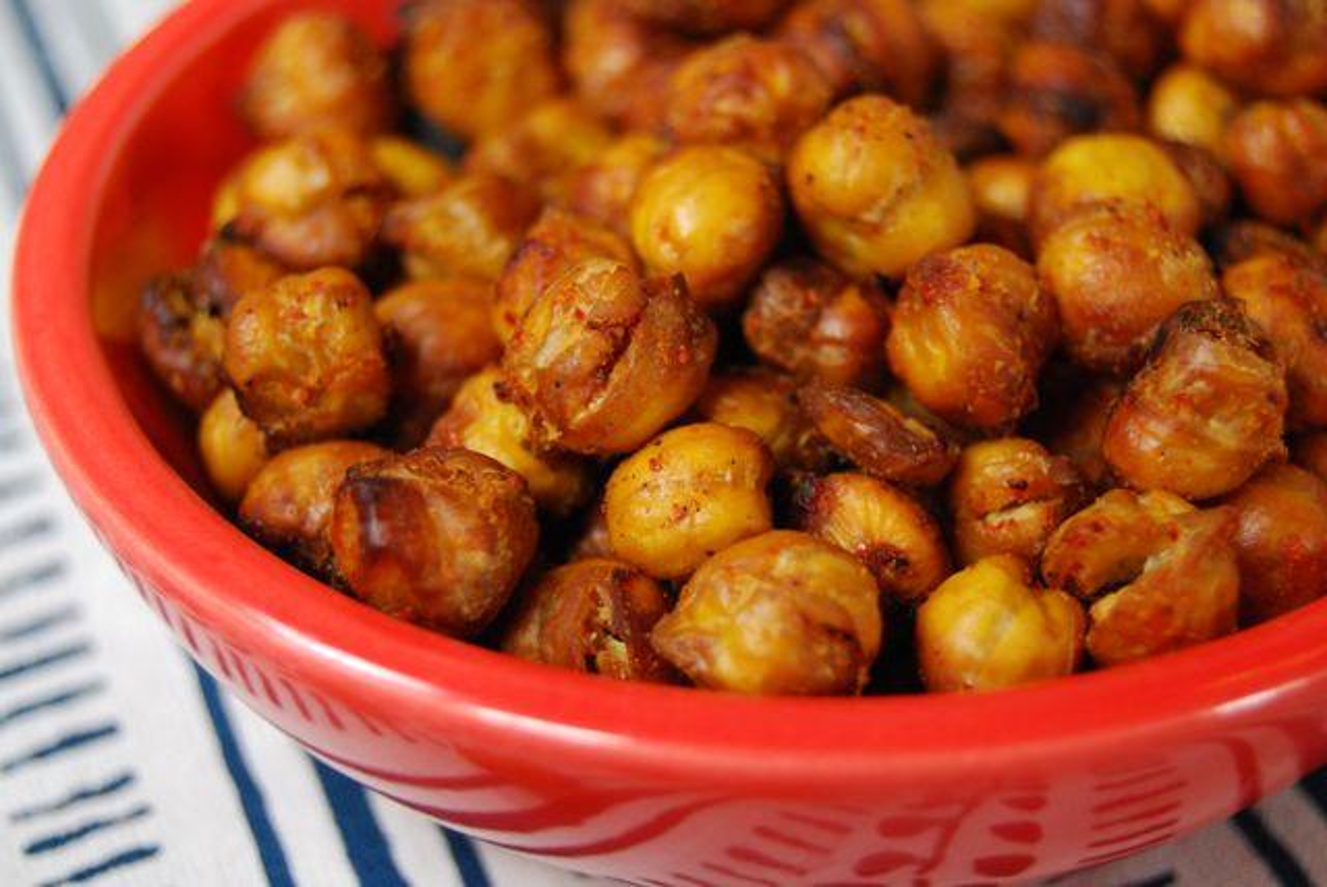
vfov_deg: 16.6
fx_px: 3044
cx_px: 664
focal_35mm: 82
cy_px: 444
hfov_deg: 24.6
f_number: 5.6
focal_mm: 55
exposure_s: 1/200
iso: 800
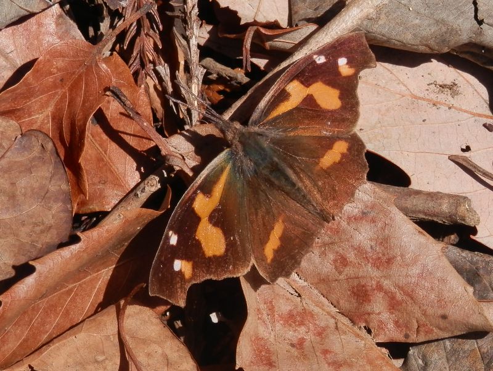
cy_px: 186
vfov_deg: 11.6
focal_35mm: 128
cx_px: 246
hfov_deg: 15.4
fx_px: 1824
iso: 80
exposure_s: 1/320
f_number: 5.3
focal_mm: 22.9
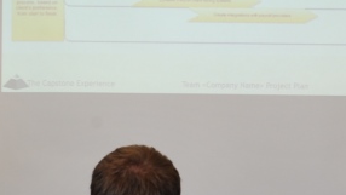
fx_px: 1615
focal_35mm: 176
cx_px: 223
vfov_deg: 6.9
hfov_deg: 12.2
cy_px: 69
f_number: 7.1
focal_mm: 48
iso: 1000
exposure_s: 1/160
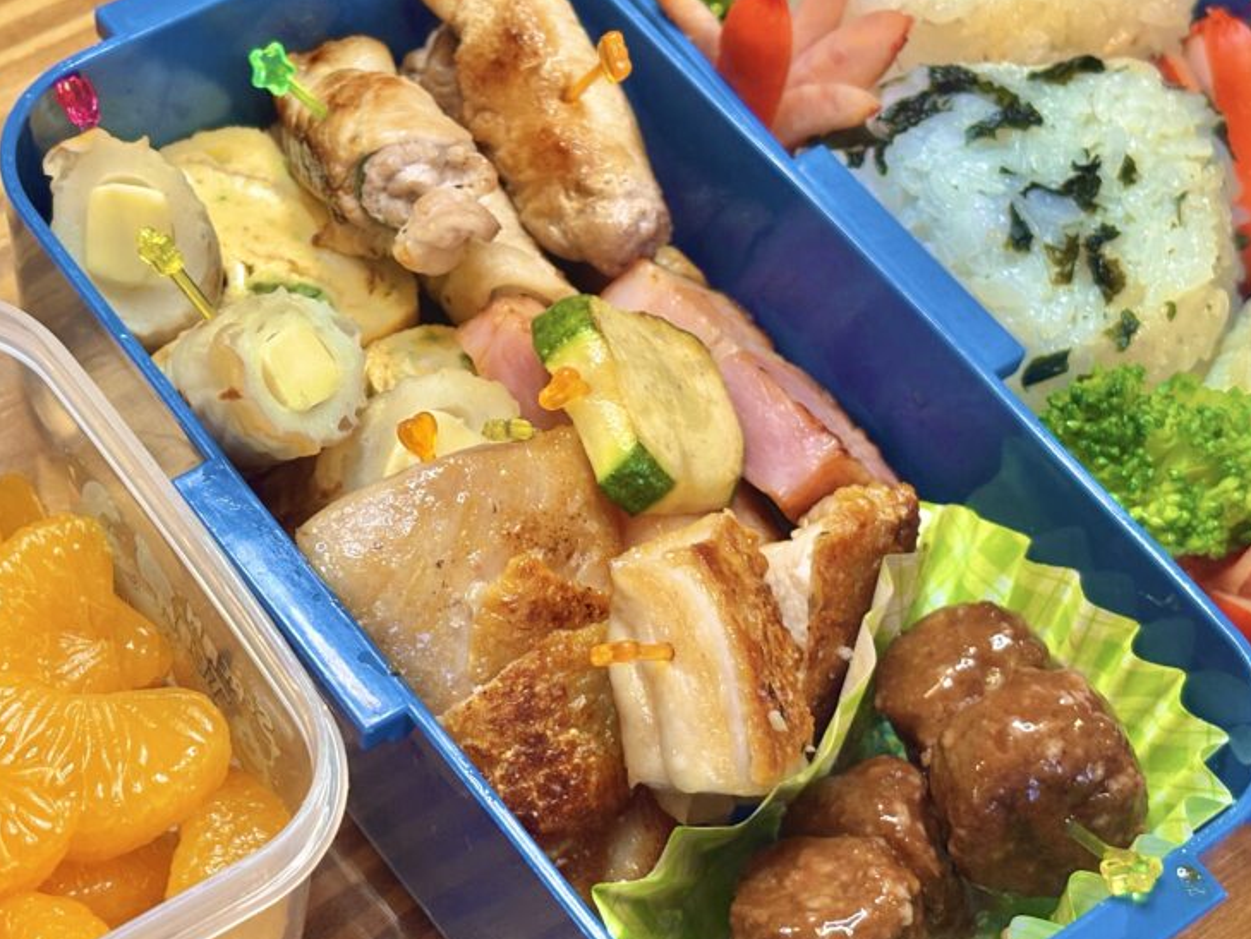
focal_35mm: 73
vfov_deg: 20.1
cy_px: 566
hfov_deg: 26.6
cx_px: 518
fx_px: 2639
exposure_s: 1/45
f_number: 1.6
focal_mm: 5.96
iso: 125
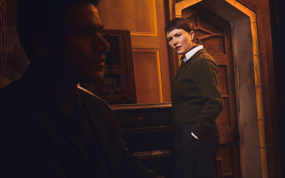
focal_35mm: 51
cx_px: 142
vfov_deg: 25.3
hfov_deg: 39.6
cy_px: 91
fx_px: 396
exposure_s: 1/200
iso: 640
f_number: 5.6
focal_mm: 50
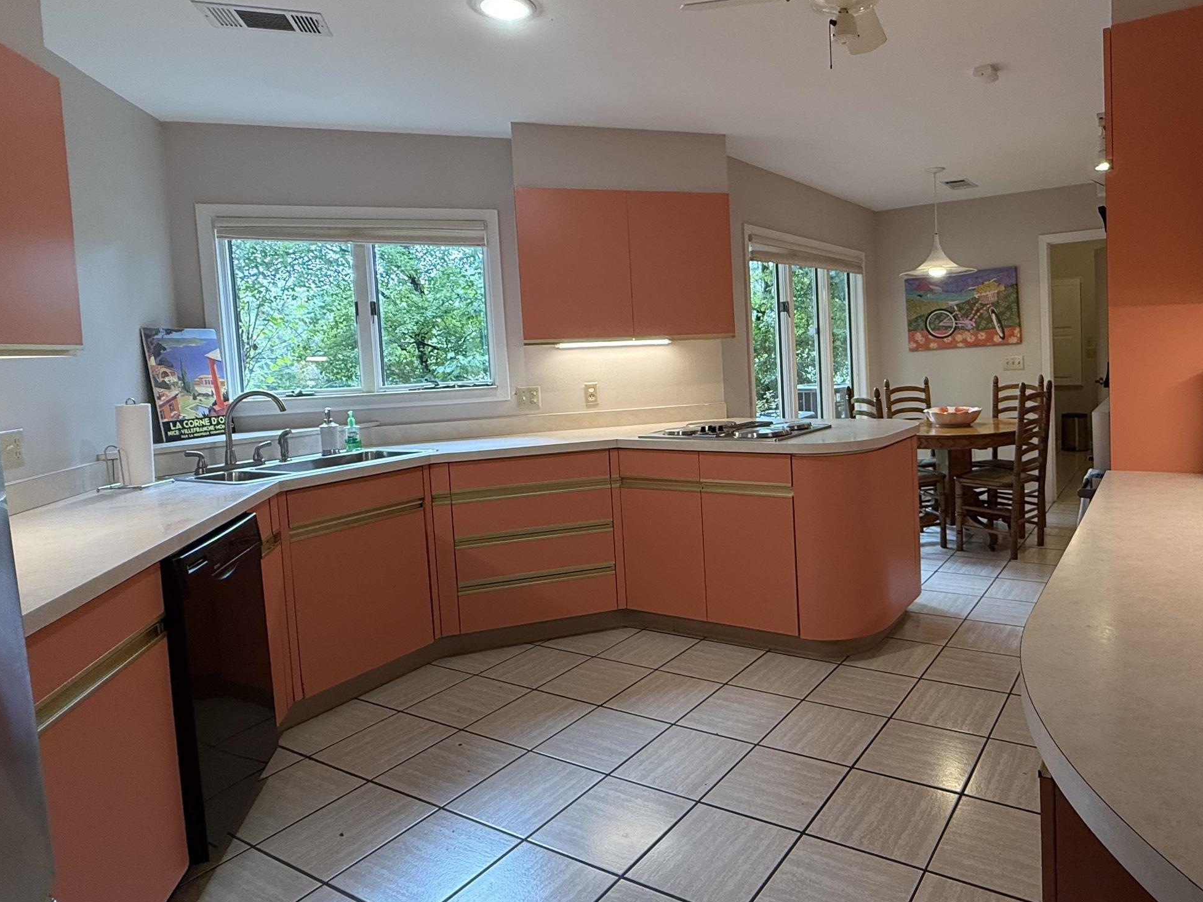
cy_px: 392
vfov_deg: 60.9
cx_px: 785
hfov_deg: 74.4
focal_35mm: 22
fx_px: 765
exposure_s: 1/120
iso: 200
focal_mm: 2.22
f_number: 2.2
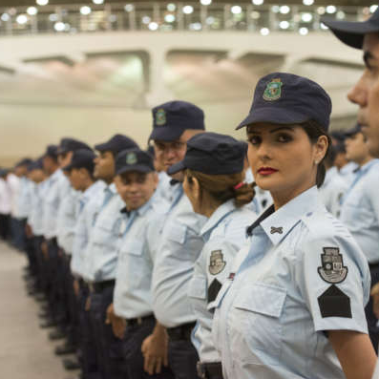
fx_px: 1115
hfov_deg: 19.2
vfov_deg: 19.3
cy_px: 190
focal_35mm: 90
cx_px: 244
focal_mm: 70
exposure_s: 1/250
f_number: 4.5
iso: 4000
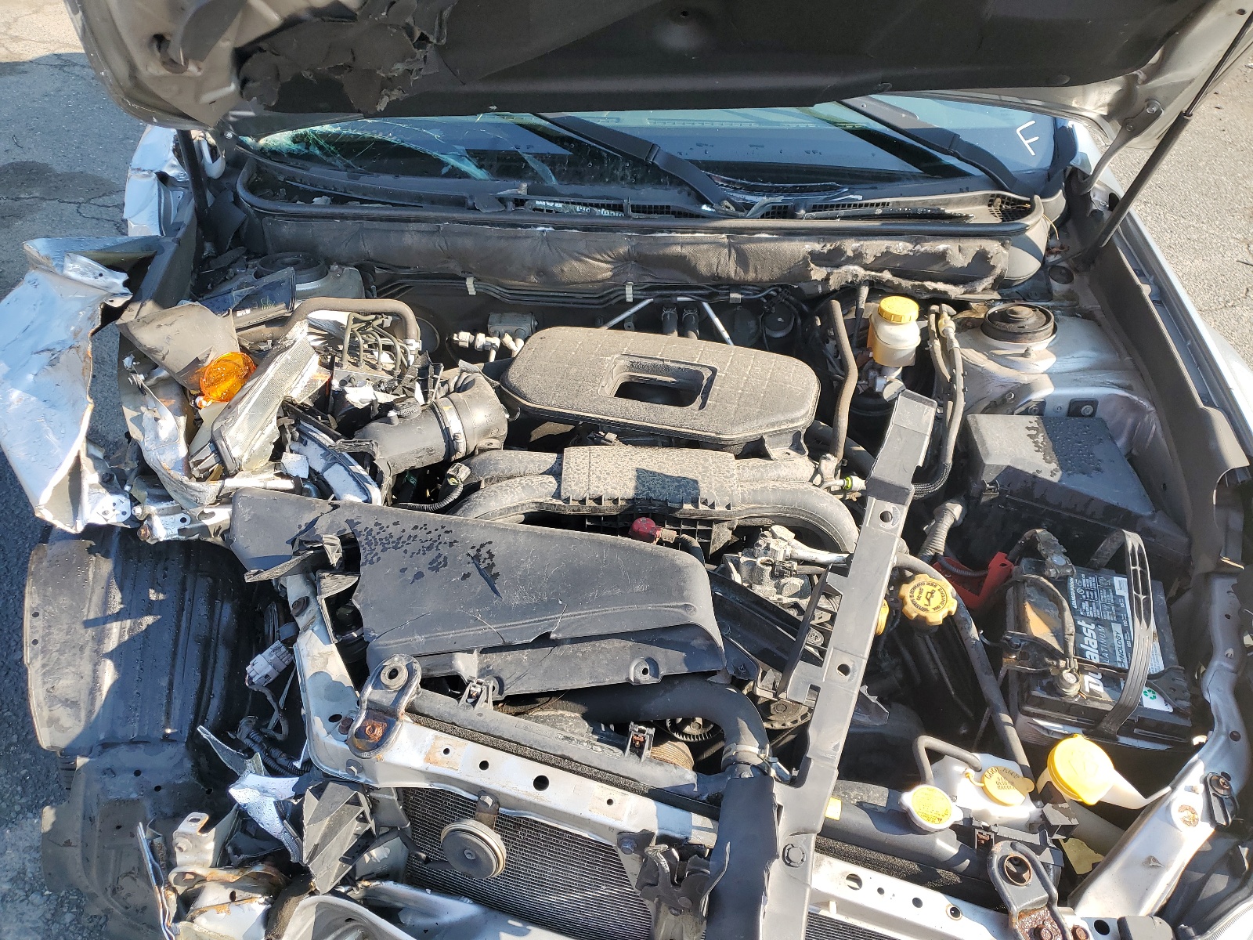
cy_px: 470
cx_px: 626
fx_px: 941
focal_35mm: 26
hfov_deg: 67.3
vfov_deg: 53.1
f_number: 1.5
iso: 50
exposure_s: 1/588
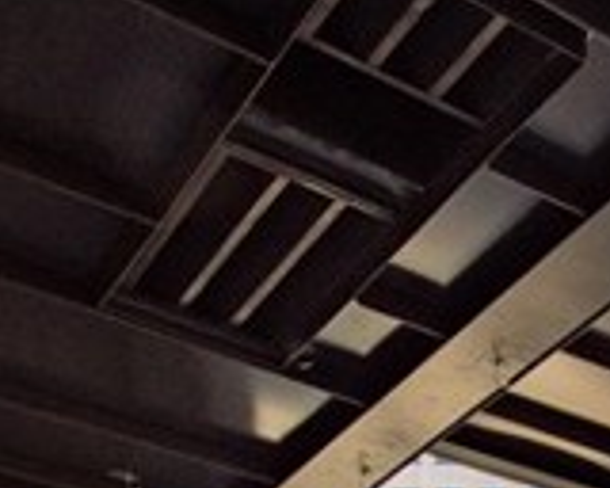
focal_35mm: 84
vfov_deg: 13.9
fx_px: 1517
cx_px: 1064
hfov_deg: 18.4
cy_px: 1115
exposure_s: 1/250
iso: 280
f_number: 8
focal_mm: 14
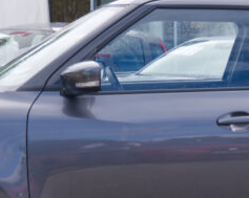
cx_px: 194
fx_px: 957
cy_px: 136
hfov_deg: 14.8
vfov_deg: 11.8
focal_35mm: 130
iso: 160
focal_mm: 21.5
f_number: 9
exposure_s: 1/100
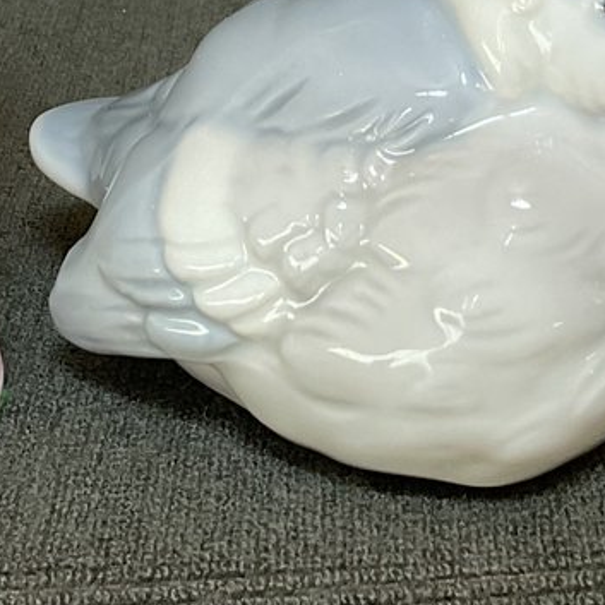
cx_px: 409
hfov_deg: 15.8
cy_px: -172
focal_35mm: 110
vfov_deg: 15.1
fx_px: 2175
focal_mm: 3
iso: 64
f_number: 1.8
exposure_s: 1/60
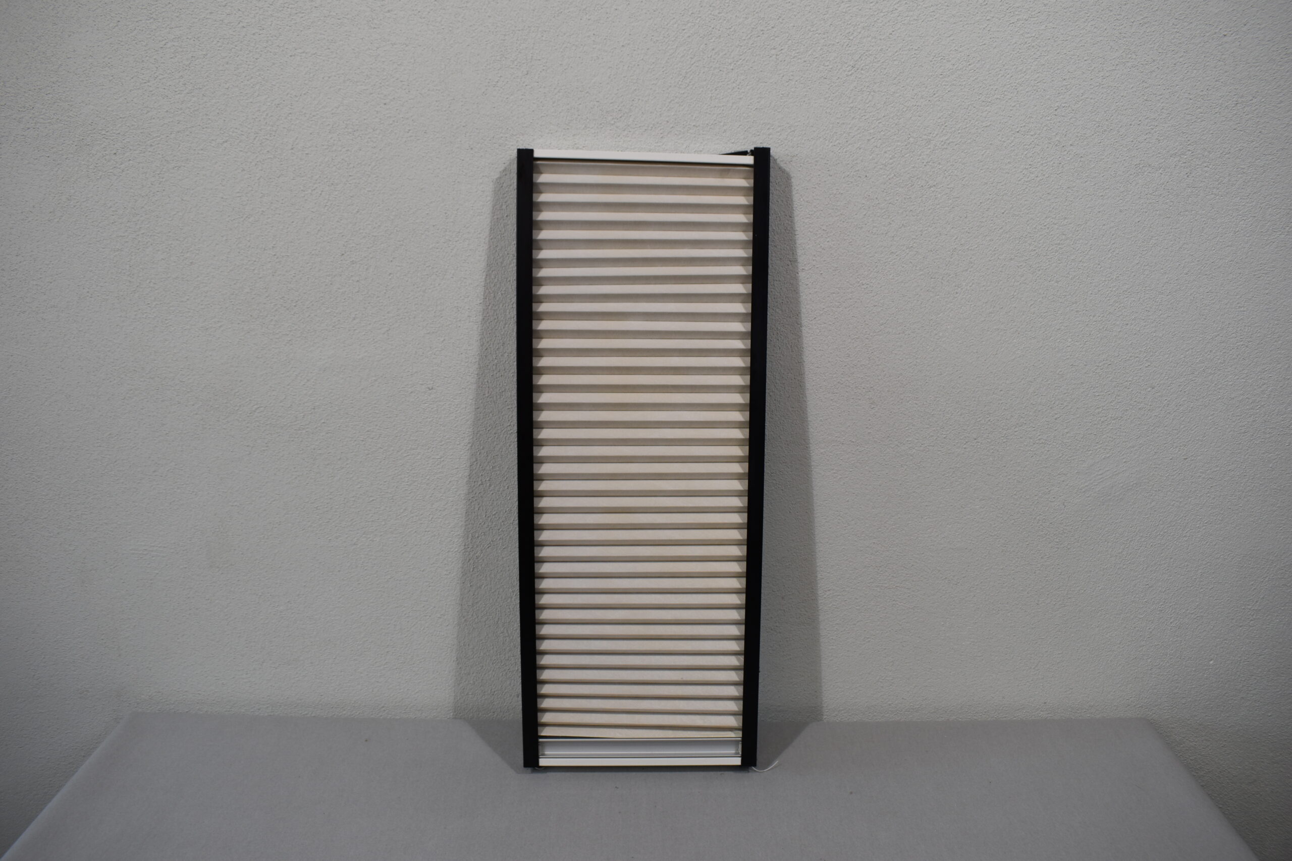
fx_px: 969
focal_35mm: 27
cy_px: 430
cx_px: 646
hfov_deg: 67.4
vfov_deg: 47.9
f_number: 5.6
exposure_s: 1/125
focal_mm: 18
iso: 220
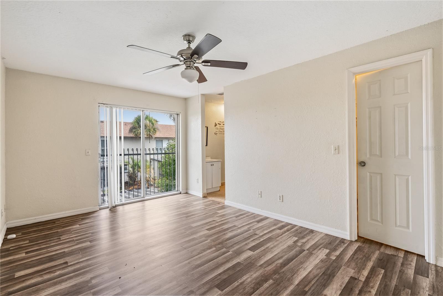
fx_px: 197
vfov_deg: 73.8
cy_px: 148
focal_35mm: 16
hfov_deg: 96.7
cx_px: 222
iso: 500
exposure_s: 1/3
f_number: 10
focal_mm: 16
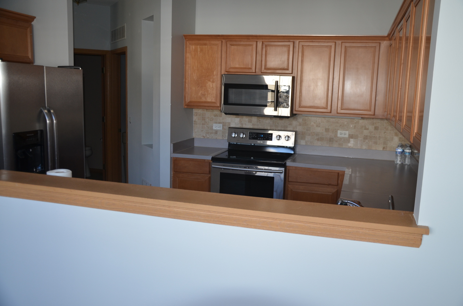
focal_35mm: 33
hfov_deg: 57.3
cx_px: 232
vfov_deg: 39.8
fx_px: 424
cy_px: 153
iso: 360
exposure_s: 1/125
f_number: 3.8
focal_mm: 22
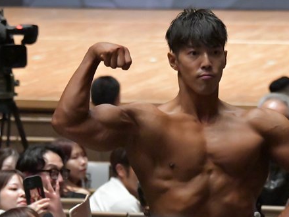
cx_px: 133
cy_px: 109
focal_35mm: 343
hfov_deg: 5.8
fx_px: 2863
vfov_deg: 4.3
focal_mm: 135
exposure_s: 1/400
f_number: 5.6
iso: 18000
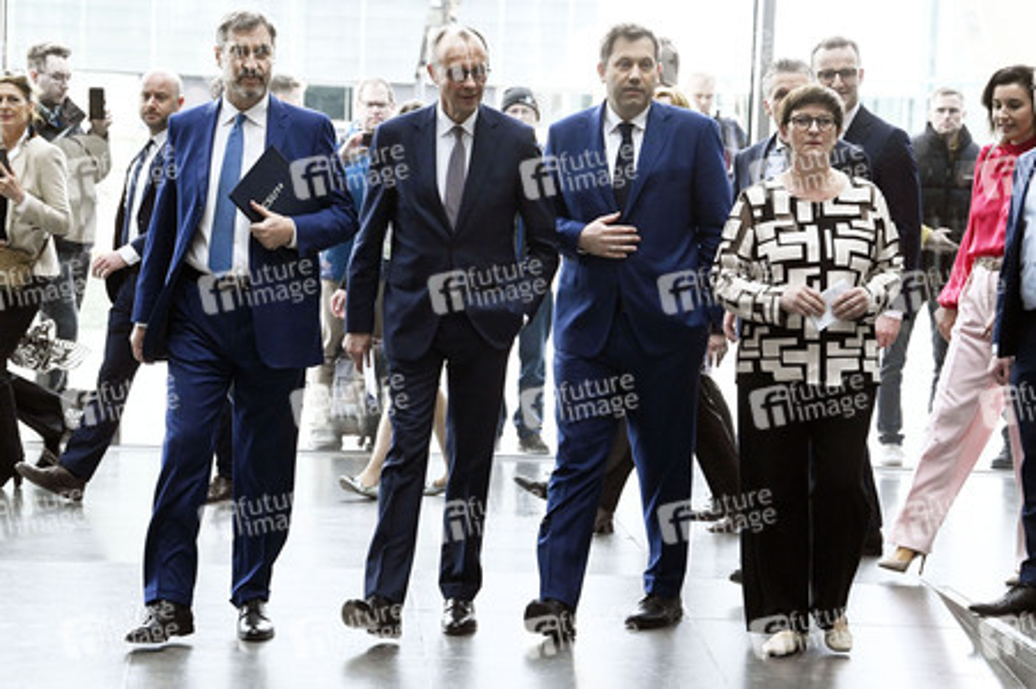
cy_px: 344
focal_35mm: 140
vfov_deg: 9.8
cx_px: 518
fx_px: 4026
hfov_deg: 14.7
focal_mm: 140
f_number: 8
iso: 4000
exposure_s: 1/400
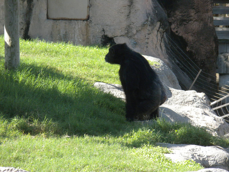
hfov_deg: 8.3
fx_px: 1574
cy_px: 86
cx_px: 114
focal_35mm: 238
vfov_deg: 6.2
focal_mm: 42.1
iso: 283
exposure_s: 1/473
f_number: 5.2
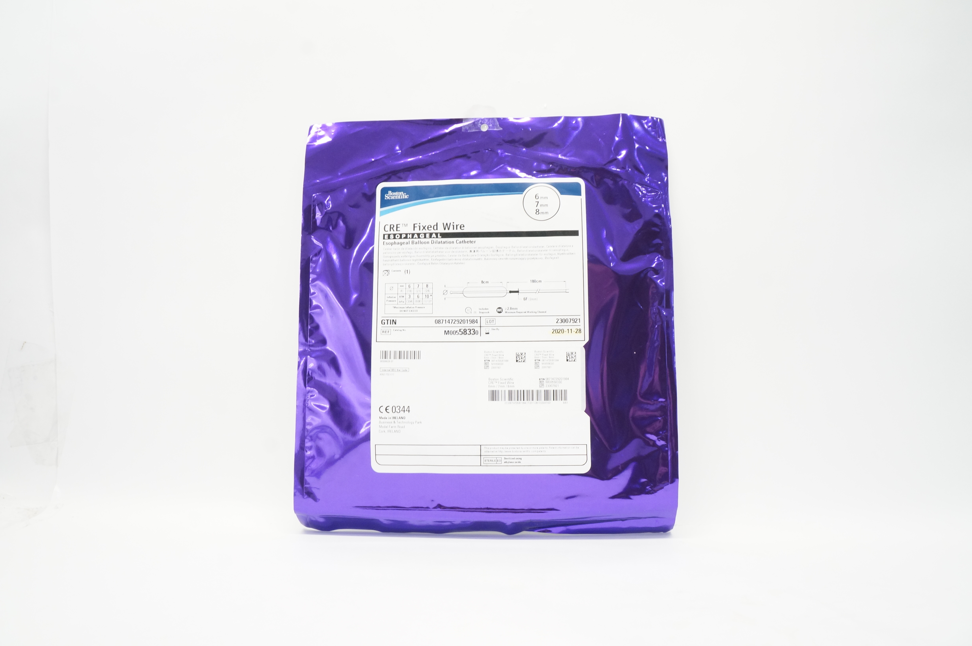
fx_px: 728
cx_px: 486
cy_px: 323
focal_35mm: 27
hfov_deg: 67.4
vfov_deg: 47.8
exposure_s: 1/20
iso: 800
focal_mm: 18
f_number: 10
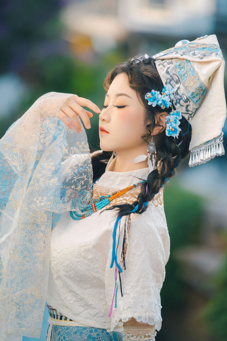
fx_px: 1702
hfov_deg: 7.6
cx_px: 114
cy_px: 170
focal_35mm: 180
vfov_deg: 11.4
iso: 80
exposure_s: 1/160
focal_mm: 180
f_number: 2.8
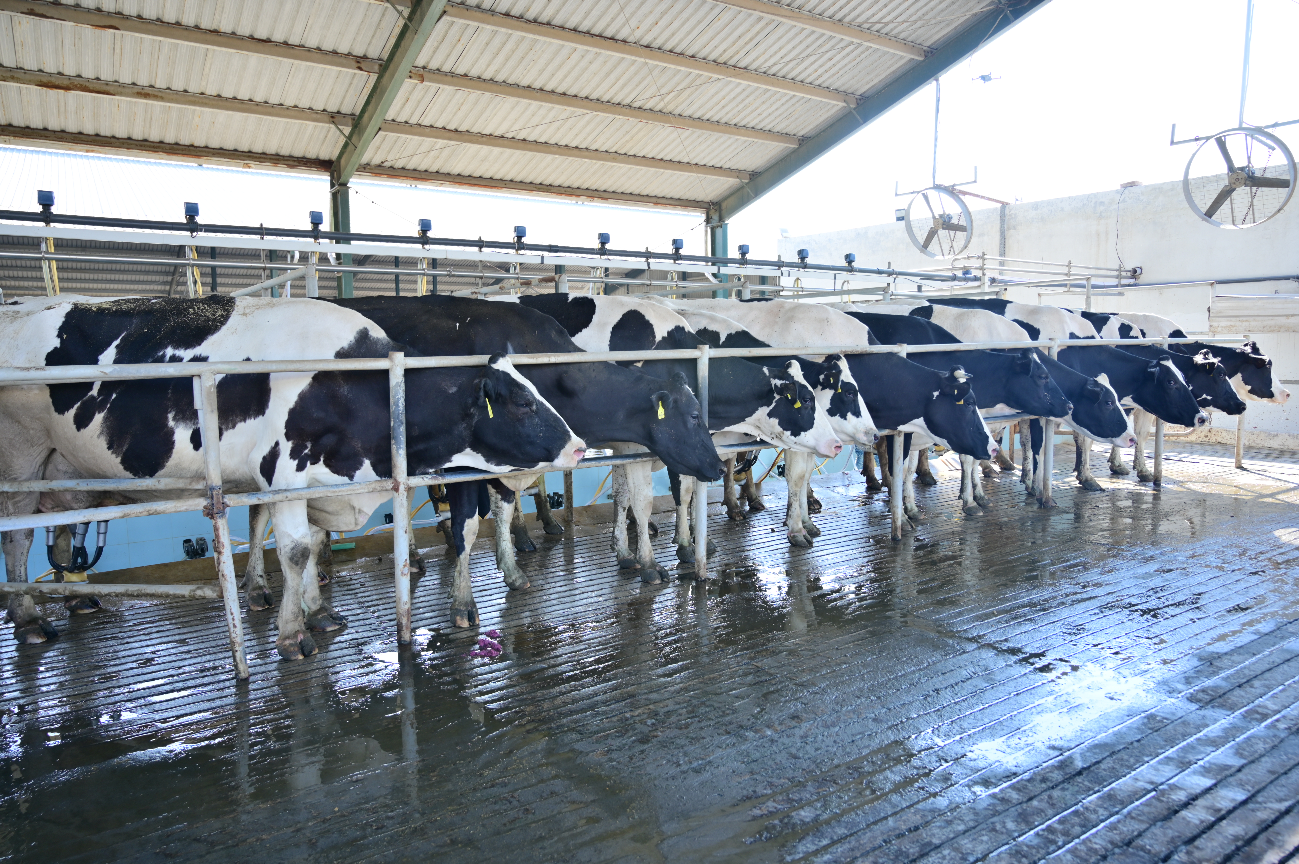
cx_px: 650
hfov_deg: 73.8
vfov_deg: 53.1
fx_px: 865
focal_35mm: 24
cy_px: 432
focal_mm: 24
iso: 100
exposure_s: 1/100
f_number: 4
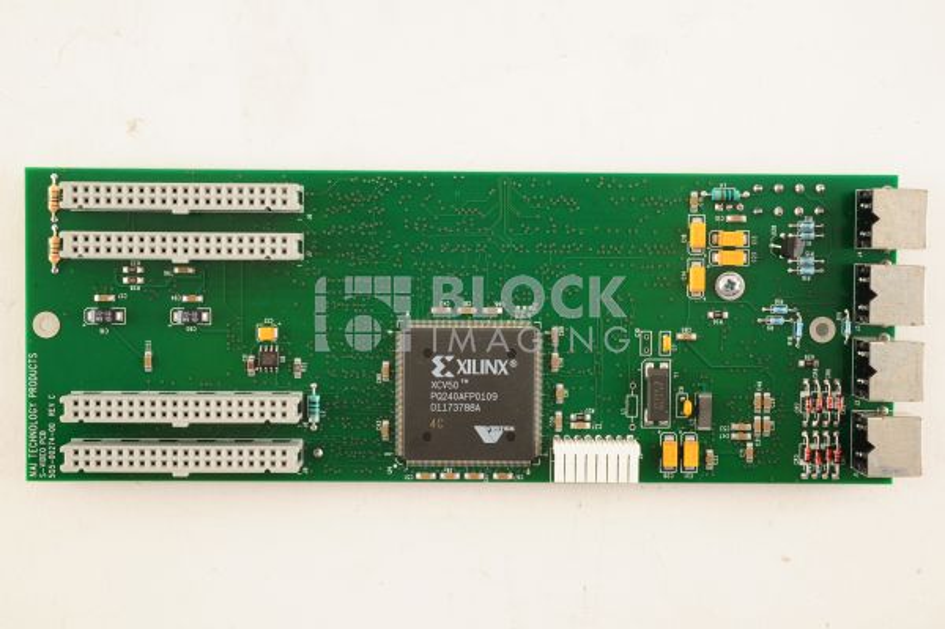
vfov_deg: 26.9
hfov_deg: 39.6
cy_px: 314
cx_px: 472
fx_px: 1311
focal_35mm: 50
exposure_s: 1/160
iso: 1600
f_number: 11
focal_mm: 50
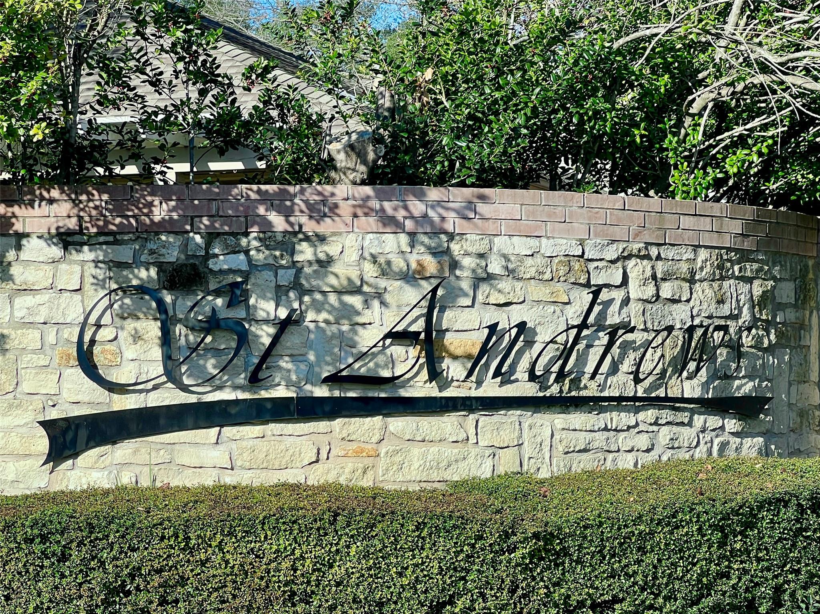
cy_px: 307
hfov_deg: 25.3
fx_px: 1824
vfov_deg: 19.1
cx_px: 410
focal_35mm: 77
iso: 32
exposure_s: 1/547
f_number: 2.8
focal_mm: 9
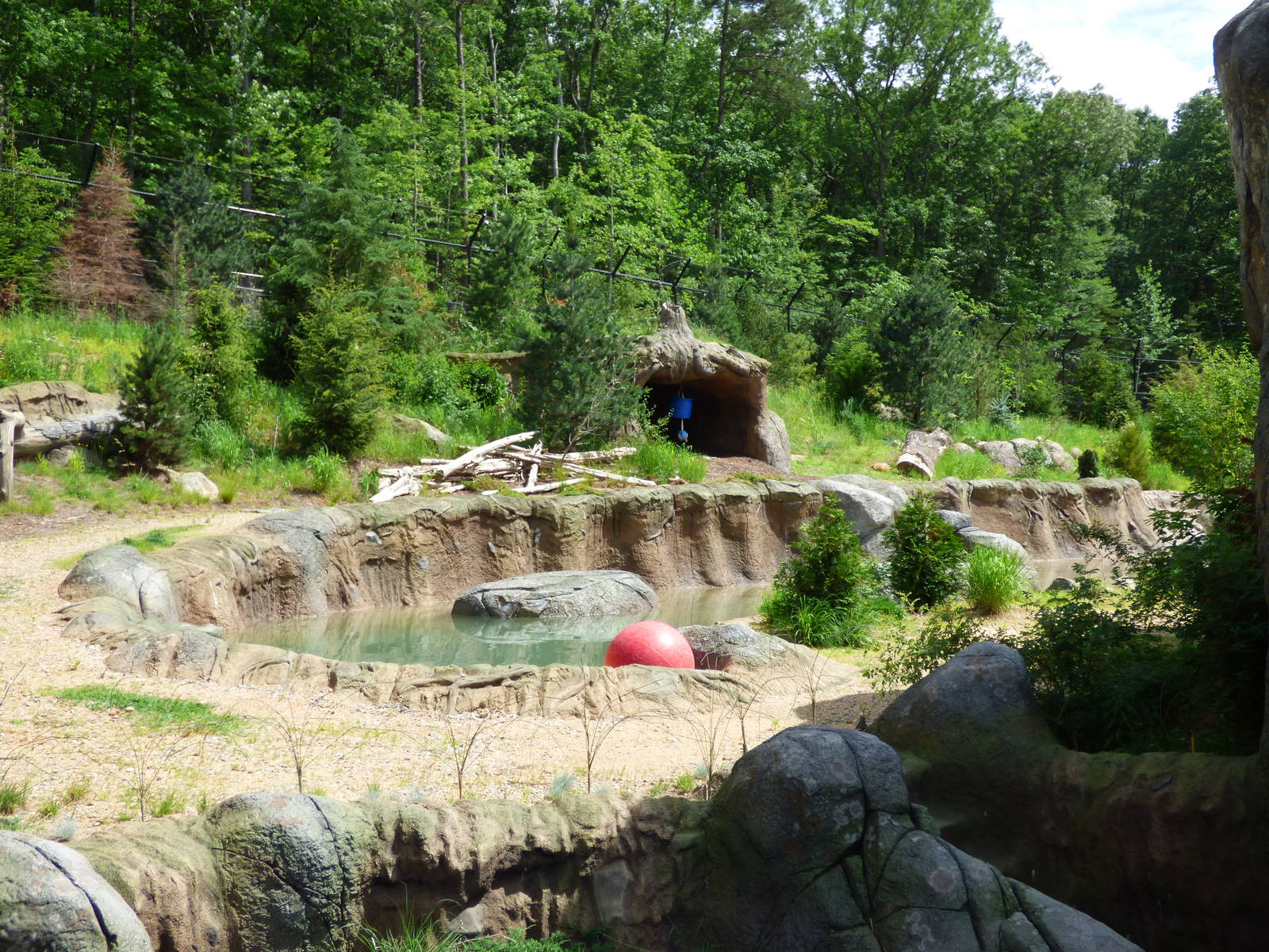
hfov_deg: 47.9
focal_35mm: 39
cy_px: 476
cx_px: 634
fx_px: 1430
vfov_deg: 36.8
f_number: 3.5
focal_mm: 6.8
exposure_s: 1/640
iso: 100
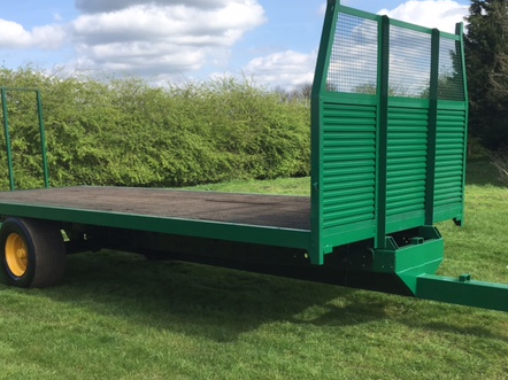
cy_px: 231
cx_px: 259
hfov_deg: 44.8
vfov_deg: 34.2
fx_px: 616
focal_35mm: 42
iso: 25
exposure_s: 1/1202
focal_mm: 4.15
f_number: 2.2
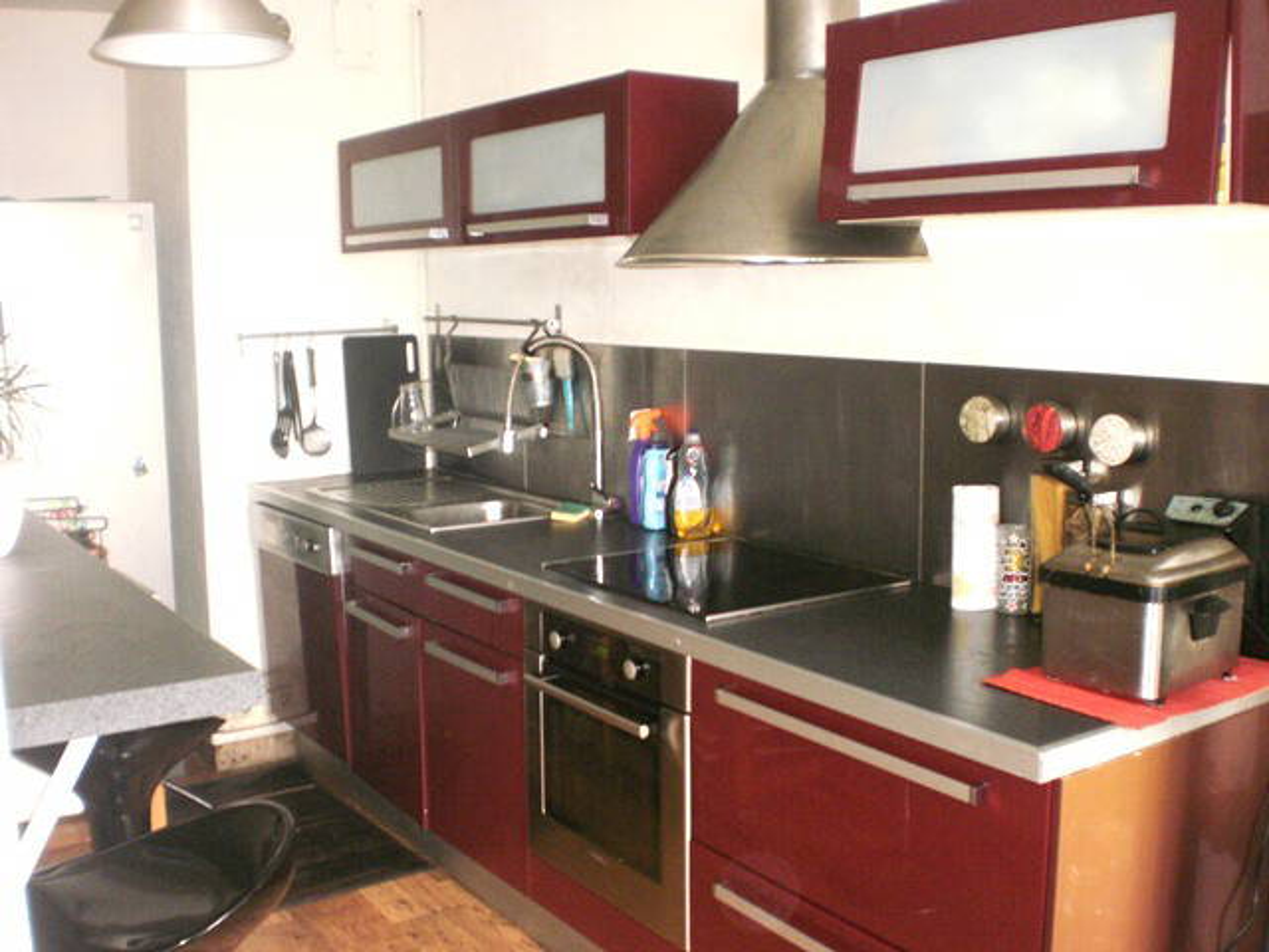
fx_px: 1320
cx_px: 634
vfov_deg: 39.7
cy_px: 476
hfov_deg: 51.4
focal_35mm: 36
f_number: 3.1
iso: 160
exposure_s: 1/30
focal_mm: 6.3
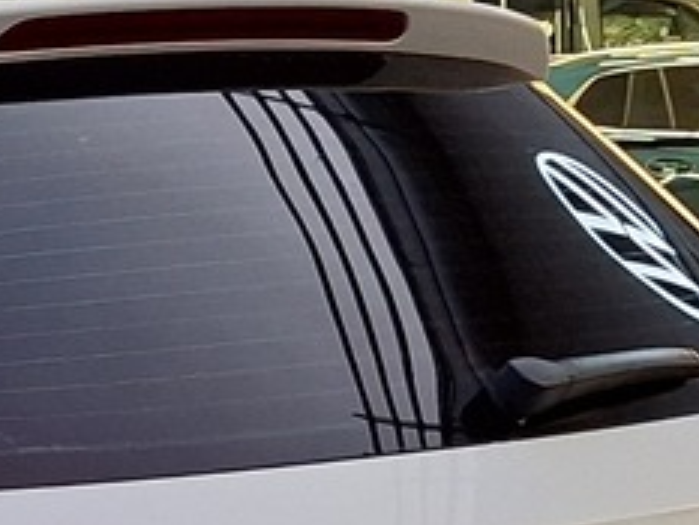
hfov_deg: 11.5
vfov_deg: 9.3
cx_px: -597
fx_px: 3192
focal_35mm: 158
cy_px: 513
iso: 125
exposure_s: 1/50
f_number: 1.8
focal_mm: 5.54
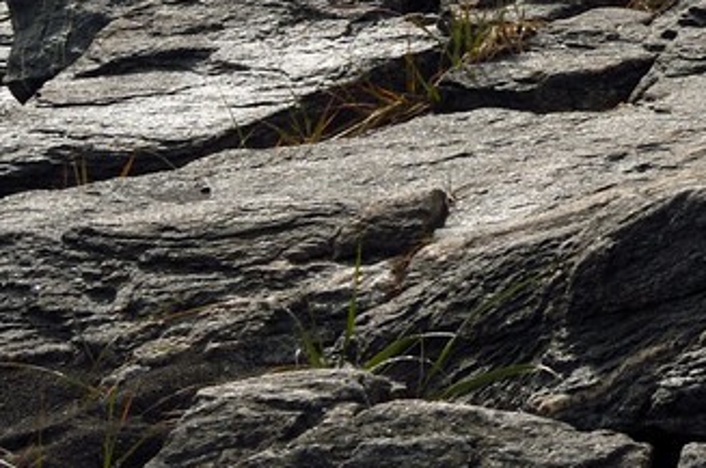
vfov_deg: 6.8
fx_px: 3838
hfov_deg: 9.4
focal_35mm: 196
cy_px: -433
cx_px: 1656
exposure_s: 1/320
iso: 200
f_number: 16
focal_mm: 40
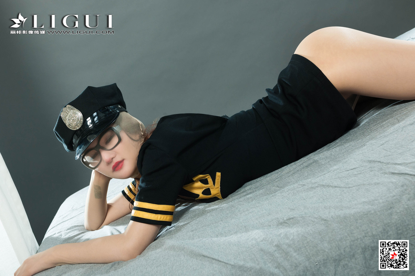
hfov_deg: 43.6
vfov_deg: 29.9
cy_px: 138
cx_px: 208
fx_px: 519
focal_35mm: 45
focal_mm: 45
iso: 320
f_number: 9
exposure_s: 1/125
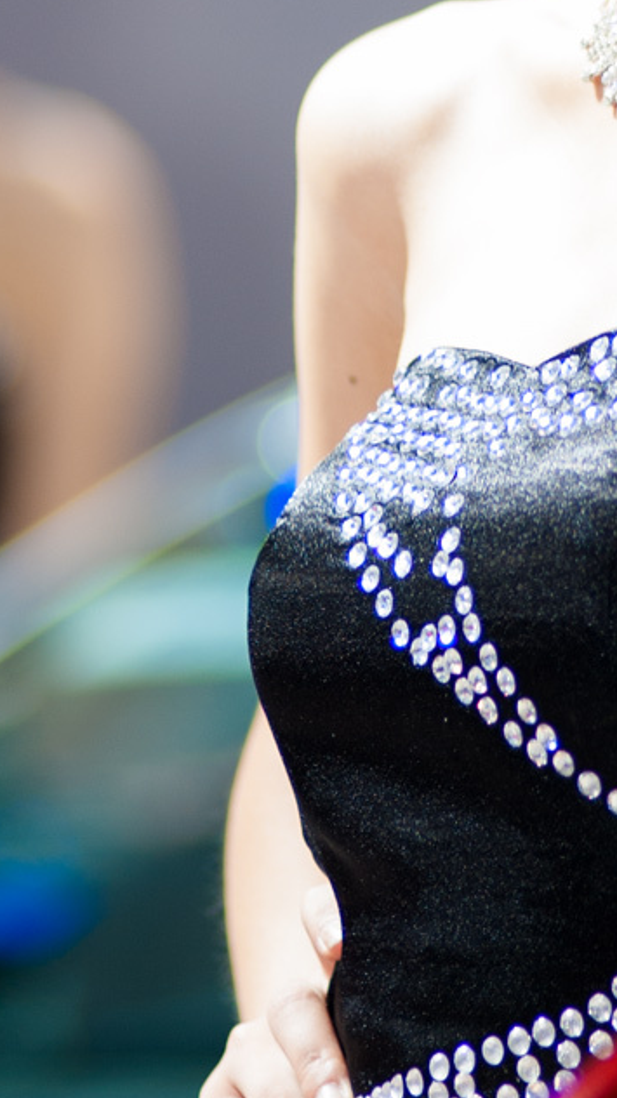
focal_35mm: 538
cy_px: 136
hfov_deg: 2.3
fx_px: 15665
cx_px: 436
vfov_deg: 4.0
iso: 320
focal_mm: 180
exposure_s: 1/160
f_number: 2.8
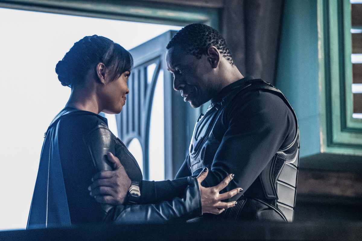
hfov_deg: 12.8
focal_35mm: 161
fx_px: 1619
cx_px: 181
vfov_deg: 8.5
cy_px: 120
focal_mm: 161
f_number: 3.5
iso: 8000
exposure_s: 1/400
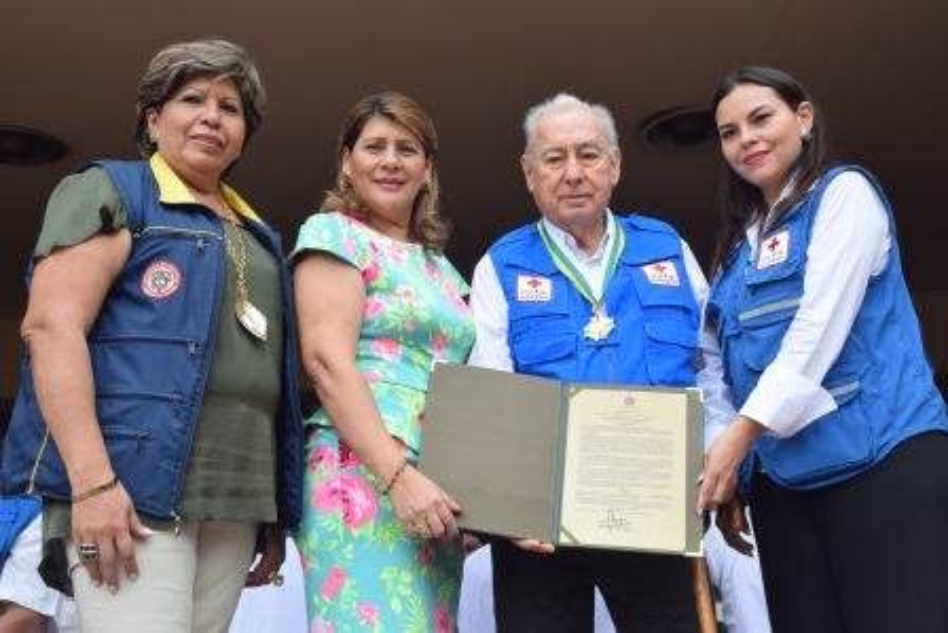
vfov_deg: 23.8
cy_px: 316
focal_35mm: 57
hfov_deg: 35.0
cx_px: 474
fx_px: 1501
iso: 400
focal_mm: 38
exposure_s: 1/160
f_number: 9
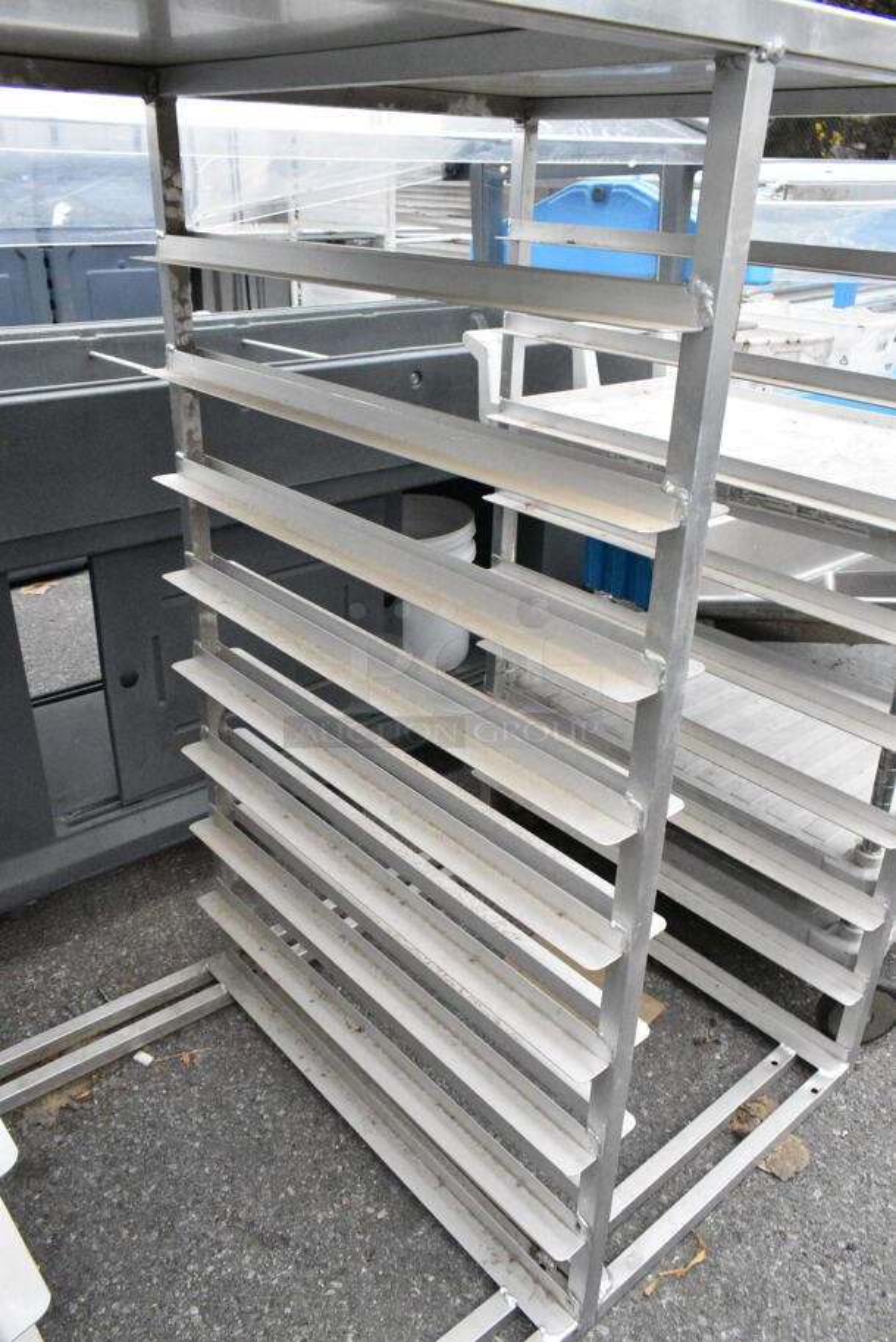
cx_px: 448
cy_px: 671
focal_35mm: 27
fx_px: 1006
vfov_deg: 67.3
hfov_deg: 48.0
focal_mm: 18
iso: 6400
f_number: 13
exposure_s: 1/500
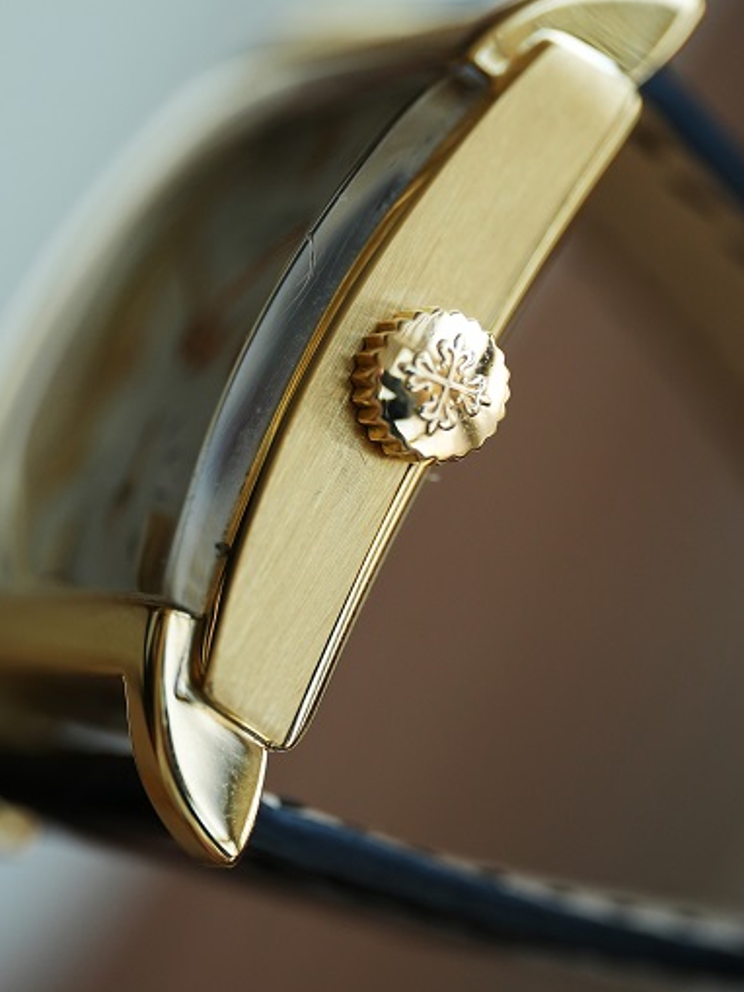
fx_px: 4383
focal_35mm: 153
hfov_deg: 9.7
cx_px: 325
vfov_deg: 12.9
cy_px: 424
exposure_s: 1/250
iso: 800
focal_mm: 105
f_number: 2.8
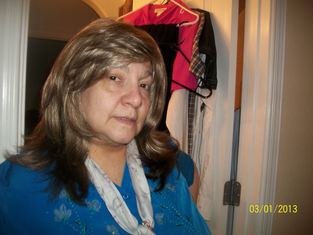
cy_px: 118
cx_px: 156
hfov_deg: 56.8
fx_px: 289
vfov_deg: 44.2
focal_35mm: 32
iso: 80
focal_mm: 5.7
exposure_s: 1/30
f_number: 2.9
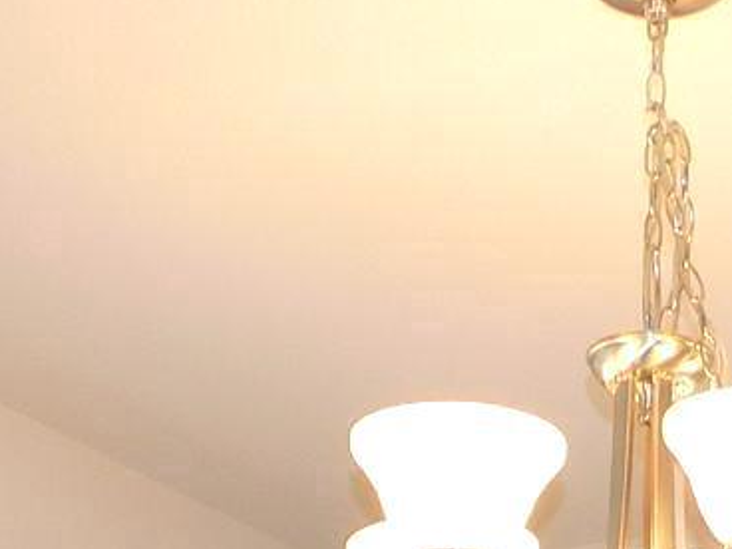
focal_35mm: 128
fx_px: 2707
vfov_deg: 9.8
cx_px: 507
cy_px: 1420
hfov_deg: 15.4
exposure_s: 1/60
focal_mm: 4
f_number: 3
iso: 125
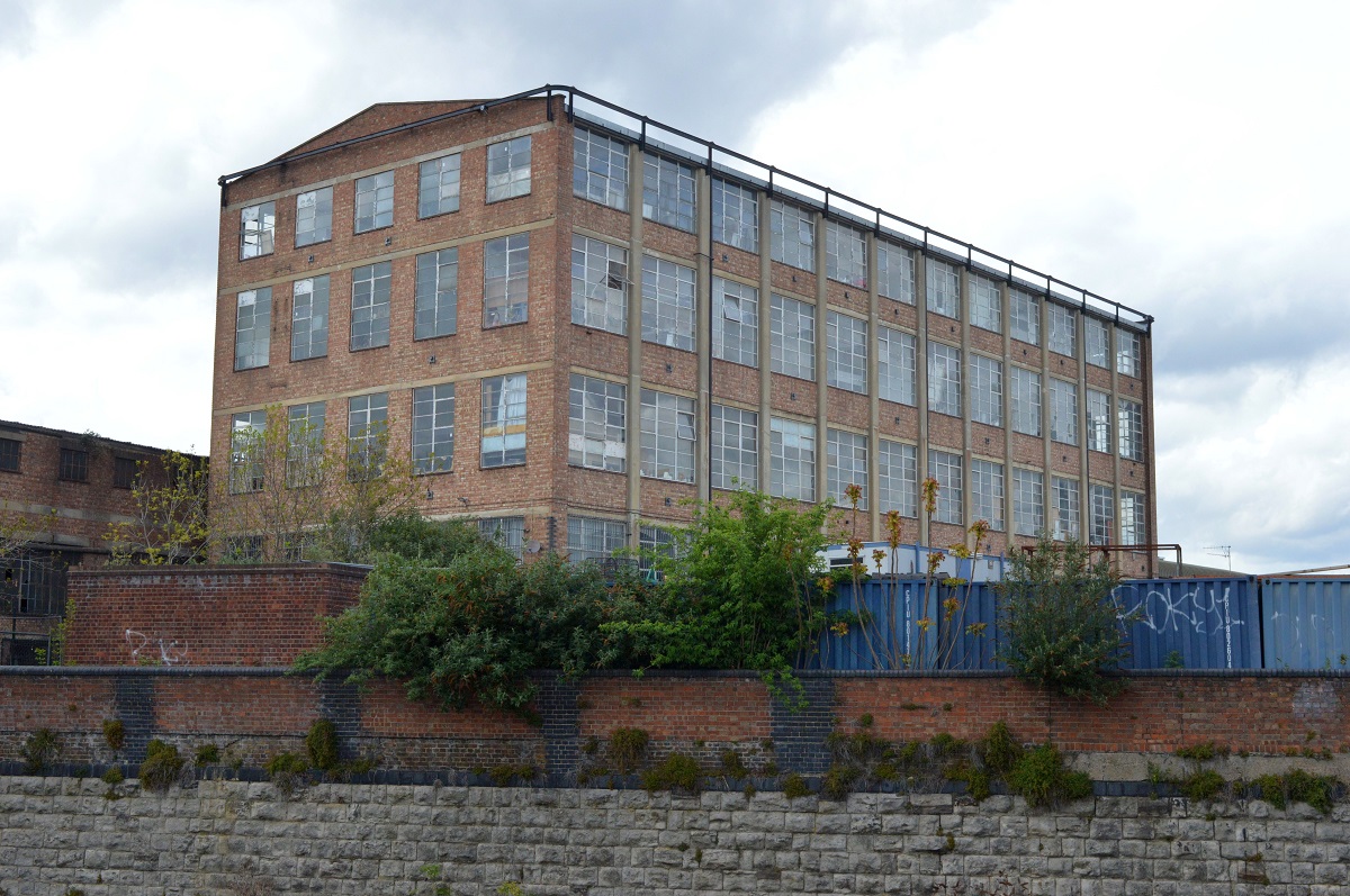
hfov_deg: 41.2
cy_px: 448
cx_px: 675
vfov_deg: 28.0
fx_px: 1798
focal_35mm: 48
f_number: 11
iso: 800
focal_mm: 32
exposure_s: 1/500
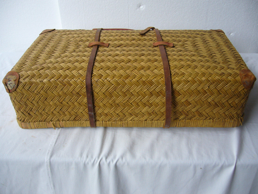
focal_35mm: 35
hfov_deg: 52.6
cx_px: 129
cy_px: 97
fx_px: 261
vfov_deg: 40.7
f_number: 2.8
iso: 80
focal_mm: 5.8
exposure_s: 1/60
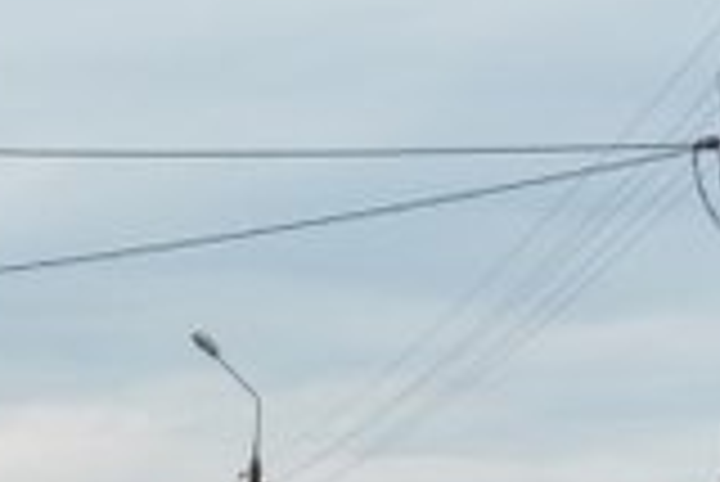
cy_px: 813
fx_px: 4064
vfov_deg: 6.7
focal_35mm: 203
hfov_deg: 10.1
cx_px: 14
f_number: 8
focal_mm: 24
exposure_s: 1/250
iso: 100
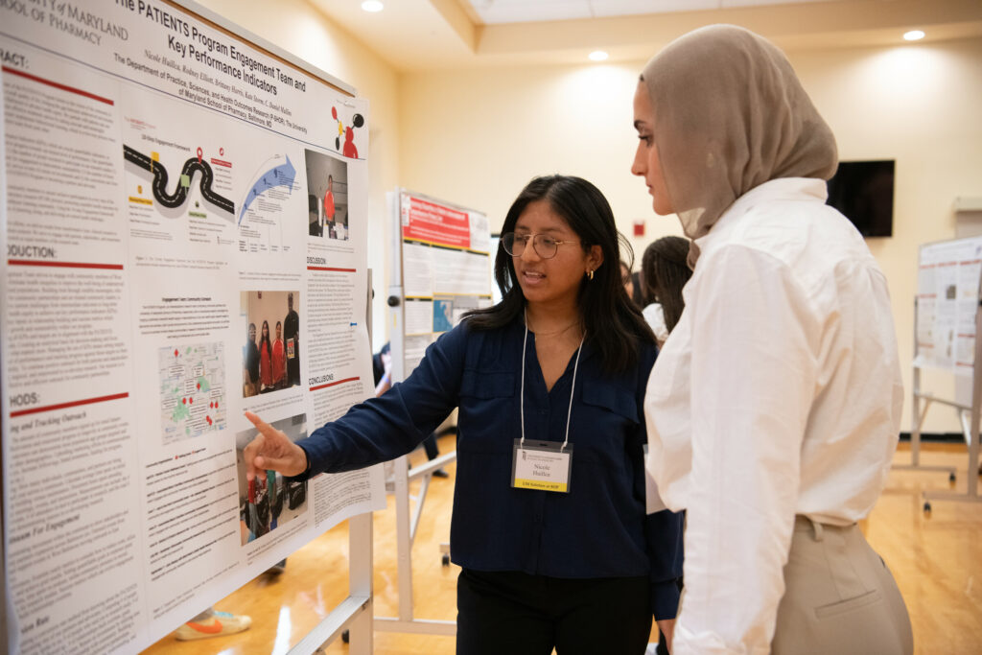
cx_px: 491
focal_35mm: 38
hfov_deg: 50.7
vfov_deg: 35.1
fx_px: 1037
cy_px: 328
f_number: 3.5
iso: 3200
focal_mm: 38
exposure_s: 1/200
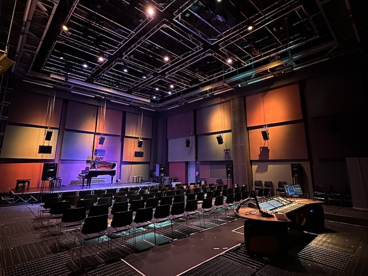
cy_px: 138
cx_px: 184
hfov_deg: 102.1
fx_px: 149
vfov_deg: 85.6
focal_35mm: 14
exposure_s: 1/30
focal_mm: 2.22
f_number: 2.2
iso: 1600
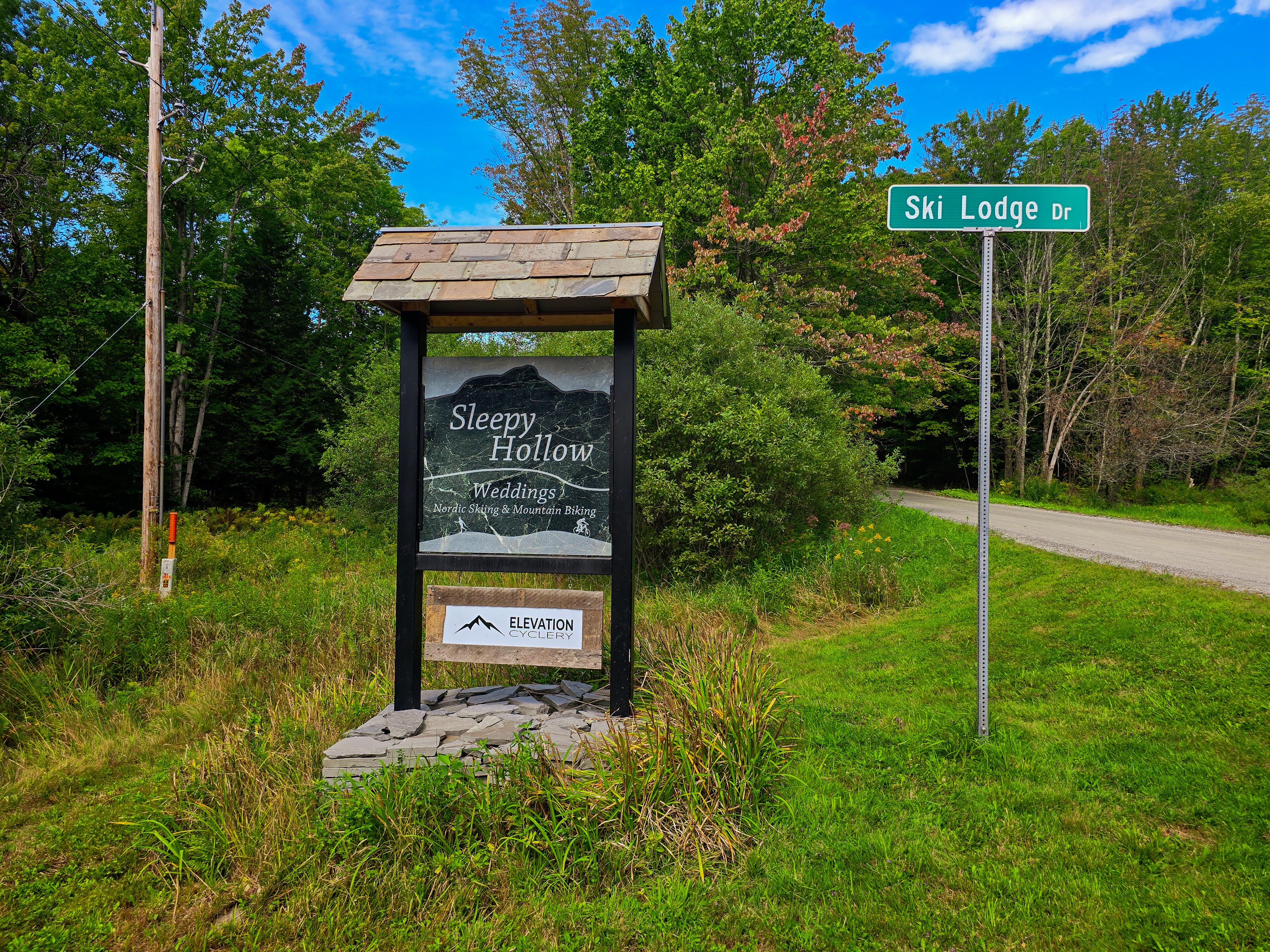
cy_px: 476
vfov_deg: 58.9
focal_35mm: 23
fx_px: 844
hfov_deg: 73.9
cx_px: 635
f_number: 1.7
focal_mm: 6.3
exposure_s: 1/240
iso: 12
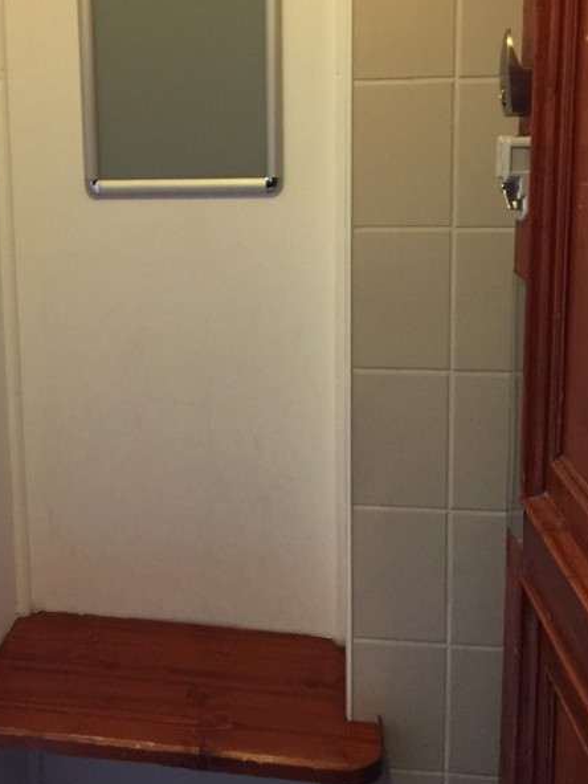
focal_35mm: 47
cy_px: 249
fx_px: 1064
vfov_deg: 39.8
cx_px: 163
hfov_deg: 30.5
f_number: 2.2
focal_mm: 4.15
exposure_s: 1/17
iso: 160
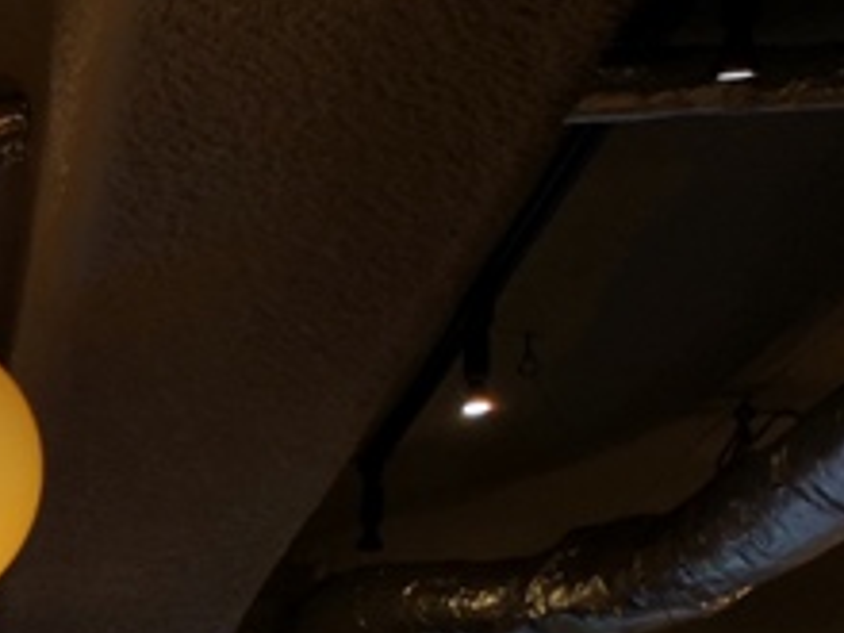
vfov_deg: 13.7
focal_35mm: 98
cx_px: -537
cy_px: 1101
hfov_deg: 17.4
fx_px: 2389
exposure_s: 1/120
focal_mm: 3.95
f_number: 1.8
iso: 80
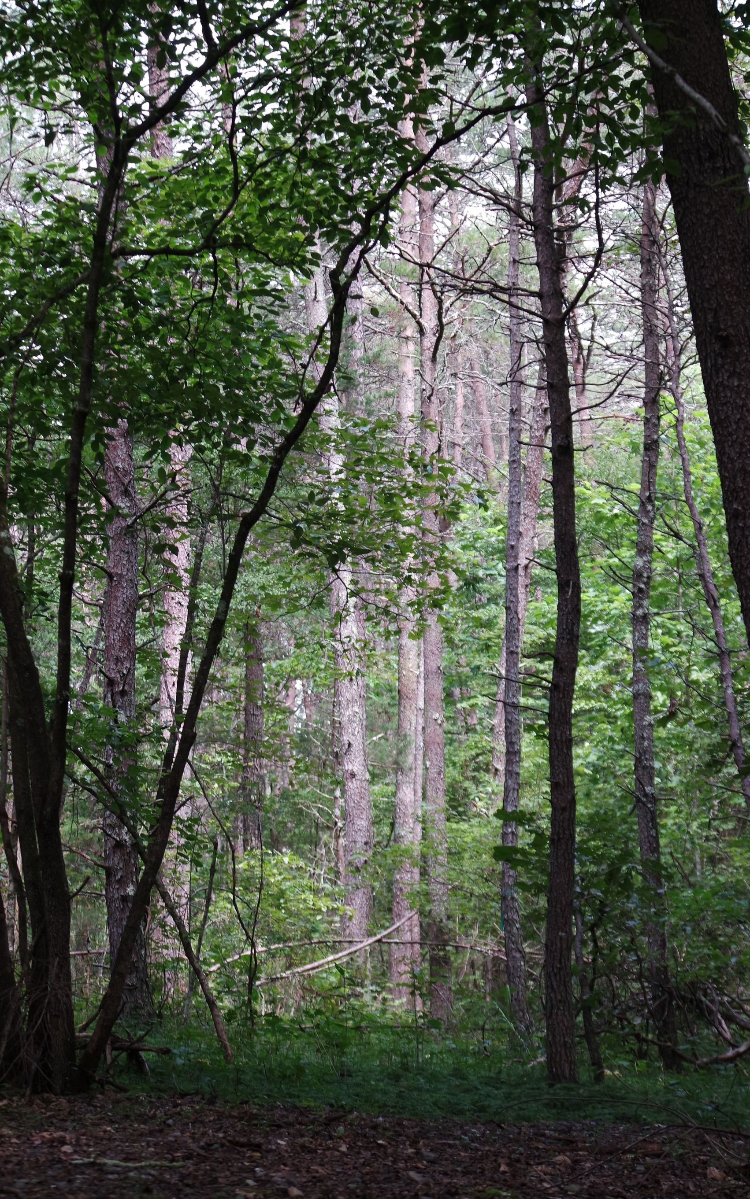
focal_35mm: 85
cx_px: 385
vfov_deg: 24.4
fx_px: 2780
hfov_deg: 15.4
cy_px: 598
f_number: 4
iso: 200
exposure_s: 1/80
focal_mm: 54
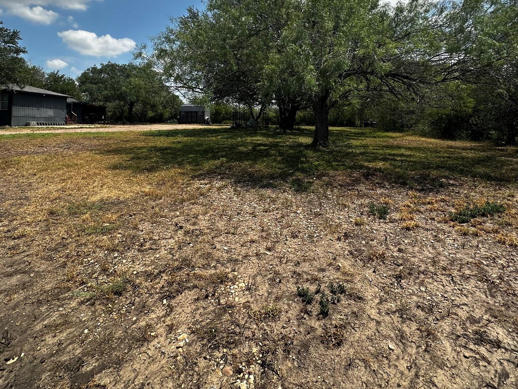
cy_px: 113
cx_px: 255
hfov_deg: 81.7
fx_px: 299
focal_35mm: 20
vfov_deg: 63.3
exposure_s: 1/1416
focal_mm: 2.22
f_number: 2.2
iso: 40
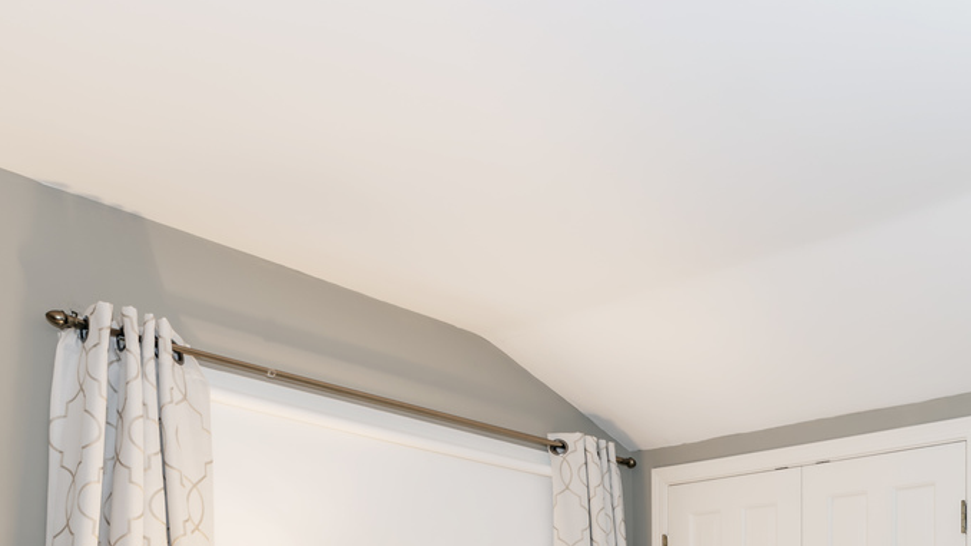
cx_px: 928
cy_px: 732
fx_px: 901
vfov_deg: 27.4
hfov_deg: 48.6
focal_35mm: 35
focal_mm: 14
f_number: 9
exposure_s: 1/2
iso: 100
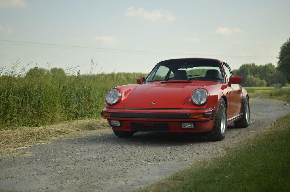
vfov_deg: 25.6
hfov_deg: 37.9
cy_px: 96
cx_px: 145
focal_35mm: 52
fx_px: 422
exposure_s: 1/1250
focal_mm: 35
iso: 100
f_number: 1.8
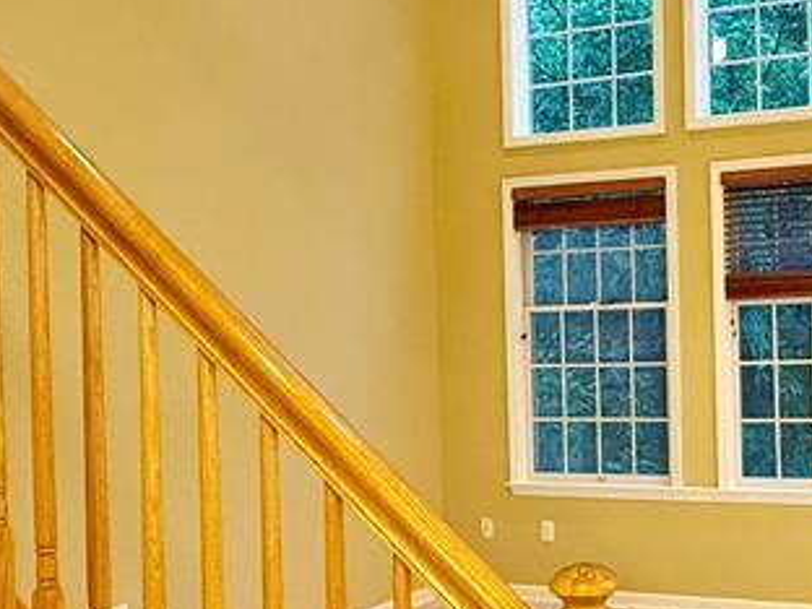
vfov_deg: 31.4
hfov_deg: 39.2
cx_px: 679
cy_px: 375
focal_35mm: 46
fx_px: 1079
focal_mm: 2.22
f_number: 2.2
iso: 320
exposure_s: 1/60
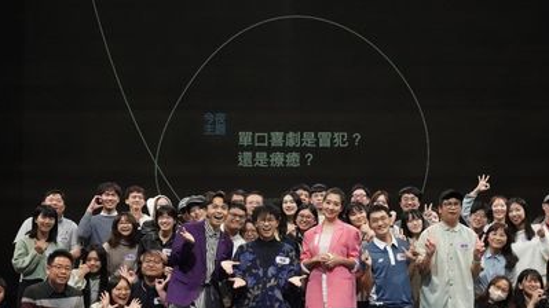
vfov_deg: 22.8
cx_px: 294
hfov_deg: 39.9
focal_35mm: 52
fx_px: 757
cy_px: 231
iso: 12800
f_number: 8
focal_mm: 33
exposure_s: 1/250
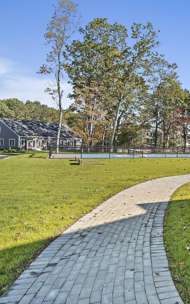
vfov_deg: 66.5
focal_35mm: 28
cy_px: 152
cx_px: 206
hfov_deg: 37.6
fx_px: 232
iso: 320
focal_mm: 18
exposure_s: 1/100
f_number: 8
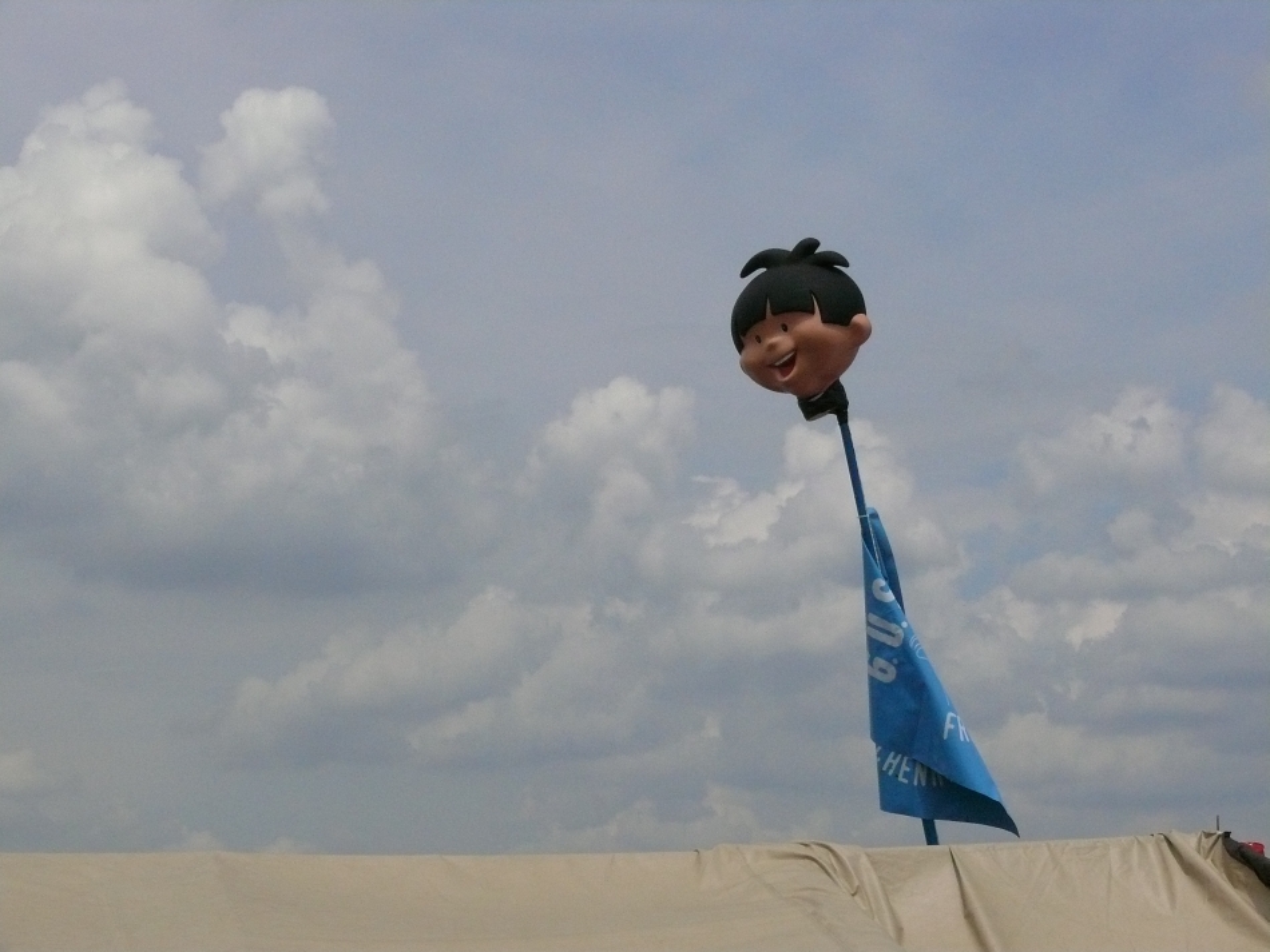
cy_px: 476
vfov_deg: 15.7
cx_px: 635
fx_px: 3450
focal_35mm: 94
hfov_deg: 20.9
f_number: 11
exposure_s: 1/1600
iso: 400
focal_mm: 19.8
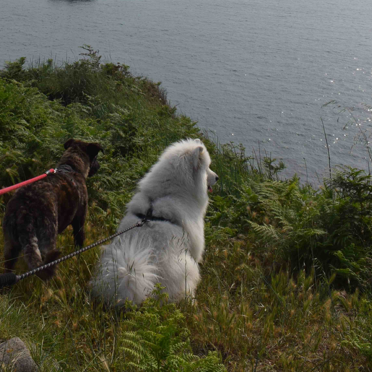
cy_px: -39
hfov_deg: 28.2
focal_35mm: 60
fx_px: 729
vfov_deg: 26.3
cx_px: 99
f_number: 10
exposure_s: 1/400
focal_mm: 18
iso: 200
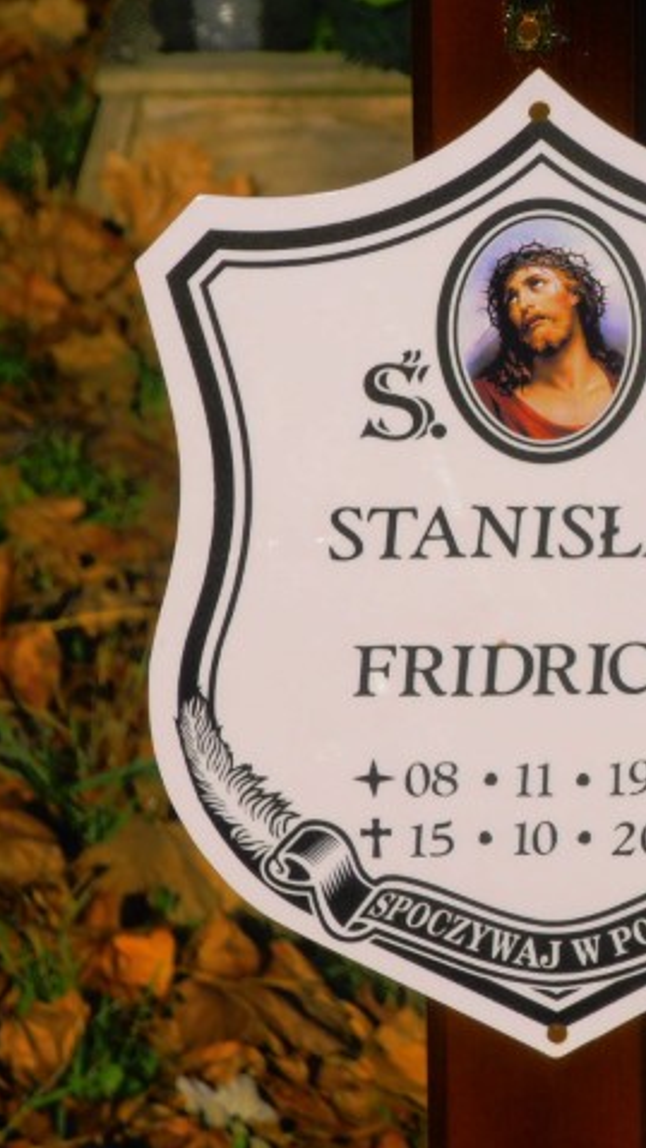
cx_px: 610
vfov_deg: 7.5
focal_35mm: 289
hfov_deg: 4.2
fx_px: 8798
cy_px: 574
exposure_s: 1/1250
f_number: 5.8
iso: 80
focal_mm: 35.05
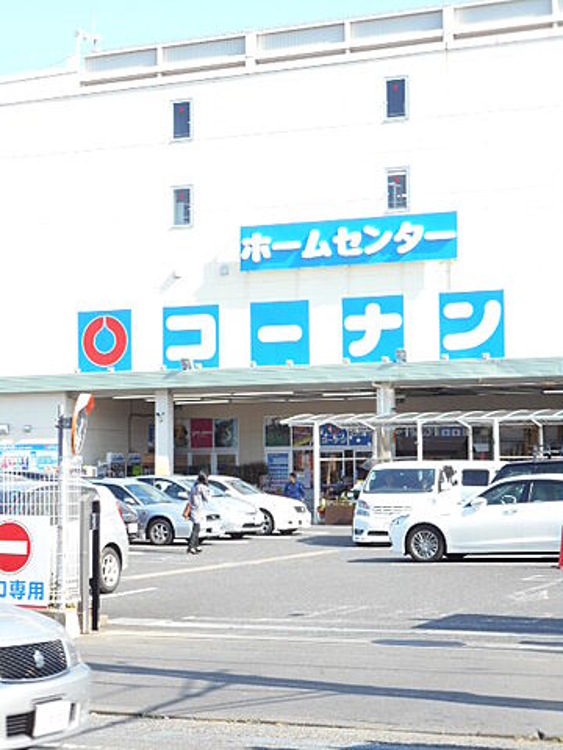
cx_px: 282
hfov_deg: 19.4
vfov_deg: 25.7
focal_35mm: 76
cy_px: 375
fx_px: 1648
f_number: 5.8
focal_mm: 13.5
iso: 80
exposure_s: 1/125
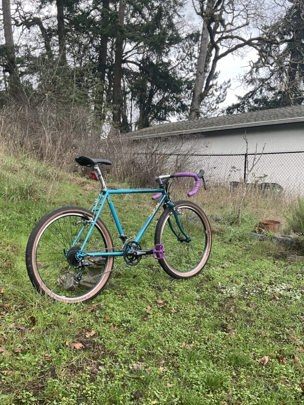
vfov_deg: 52.3
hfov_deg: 40.6
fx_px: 410
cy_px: 241
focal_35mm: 35
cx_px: 132
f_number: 1.8
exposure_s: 1/120
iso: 25
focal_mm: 3
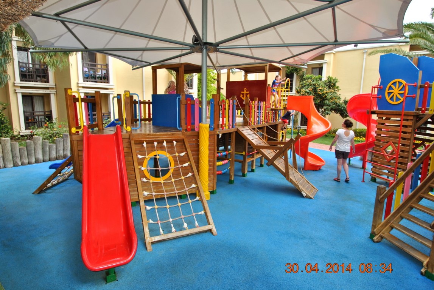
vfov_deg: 63.4
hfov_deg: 85.3
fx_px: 235
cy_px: 145
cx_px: 217
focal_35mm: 20
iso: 100
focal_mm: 13
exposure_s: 1/200
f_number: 4.5
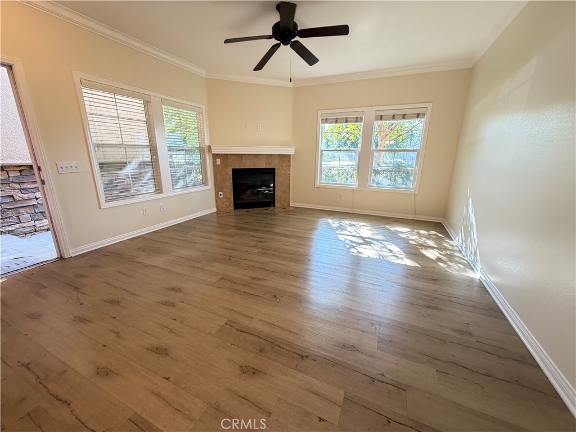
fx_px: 233
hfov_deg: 102.1
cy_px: 216
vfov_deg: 85.7
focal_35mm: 14
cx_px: 288
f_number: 2.2
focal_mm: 2.22
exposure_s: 1/60
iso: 200
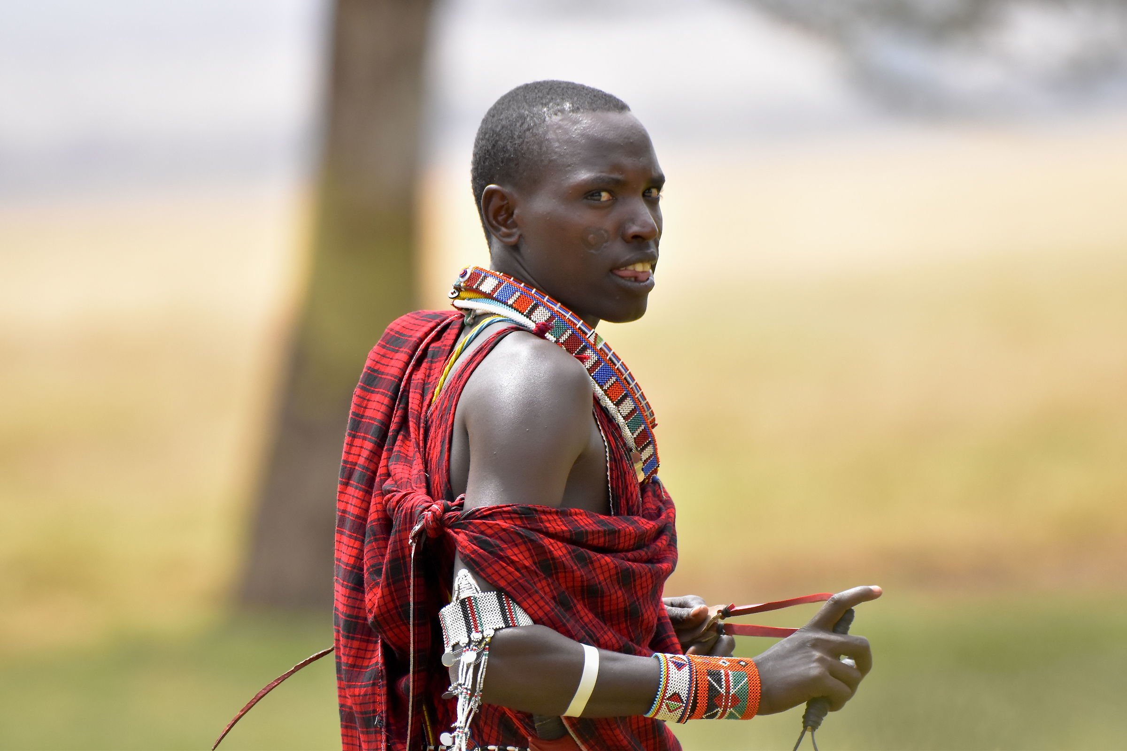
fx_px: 23477
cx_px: 564
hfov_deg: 2.7
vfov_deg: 1.8
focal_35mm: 750
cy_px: 376
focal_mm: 500
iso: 2000
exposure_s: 1/2000
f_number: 6.3
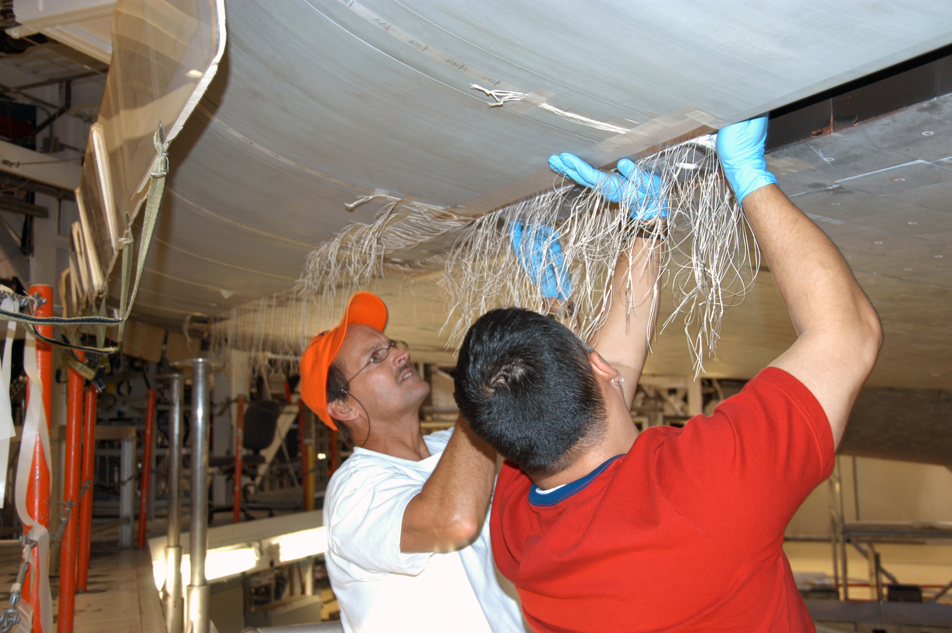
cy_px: 316
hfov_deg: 53.2
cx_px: 476
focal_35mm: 36
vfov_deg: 36.8
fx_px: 951
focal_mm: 24
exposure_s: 1/30
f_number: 4.5
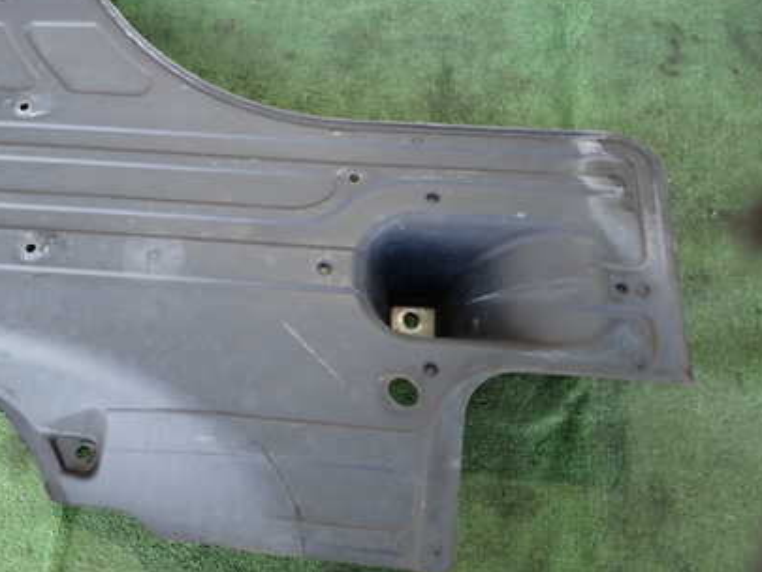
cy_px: 216
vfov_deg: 38.5
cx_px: 224
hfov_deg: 48.8
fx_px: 815
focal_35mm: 37
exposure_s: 1/40
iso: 200
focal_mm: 4.5
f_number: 2
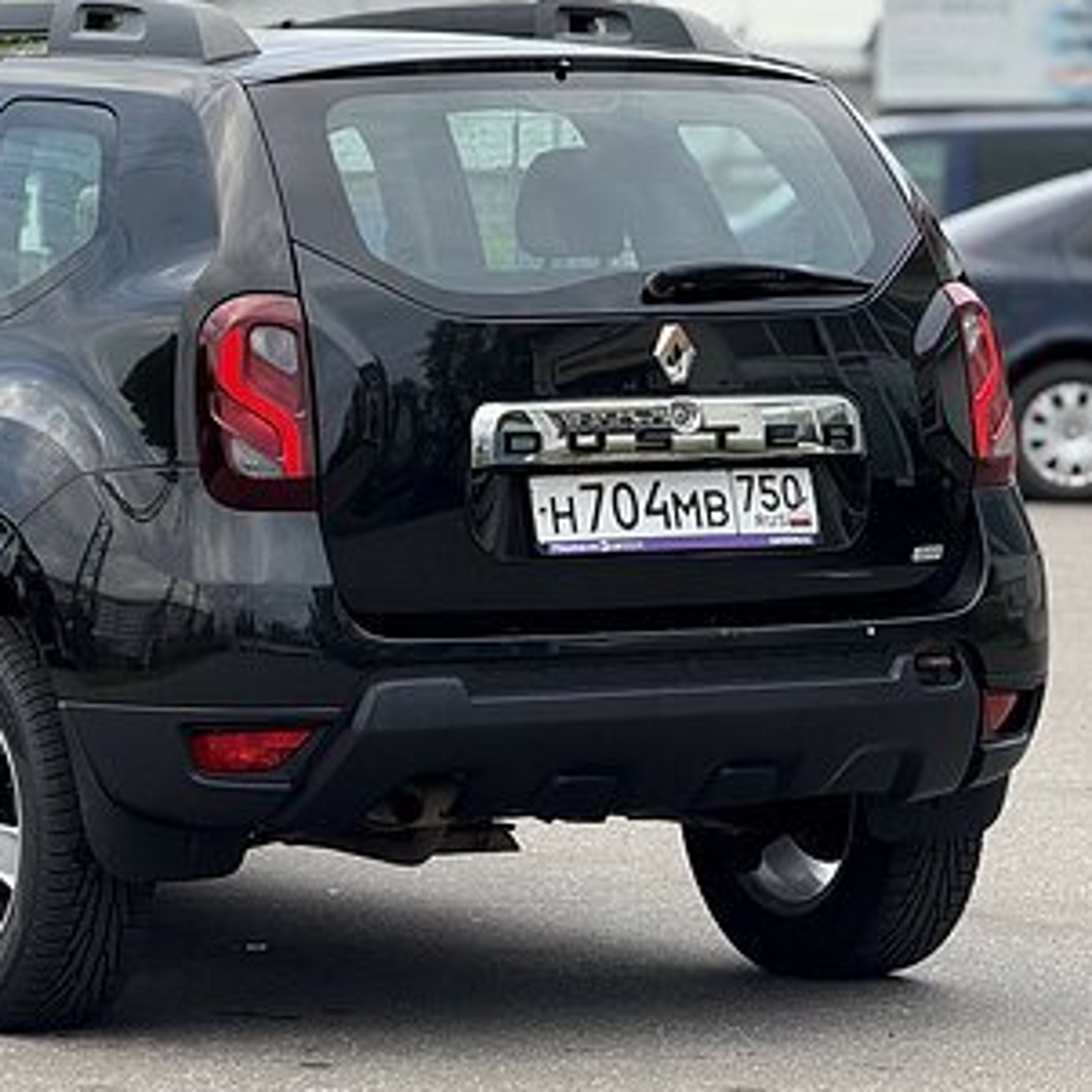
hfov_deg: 9.0
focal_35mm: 193
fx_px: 6888
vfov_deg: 9.1
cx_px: 131
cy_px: 515
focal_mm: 15.66
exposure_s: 1/121
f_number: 2.8
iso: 64
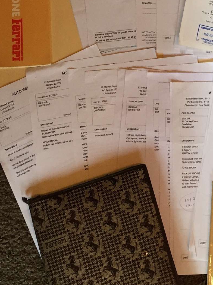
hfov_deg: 19.2
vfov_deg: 26.2
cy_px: 107
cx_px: 221
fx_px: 607
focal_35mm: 74
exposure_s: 1/33
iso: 64
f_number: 2.2
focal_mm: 4.15
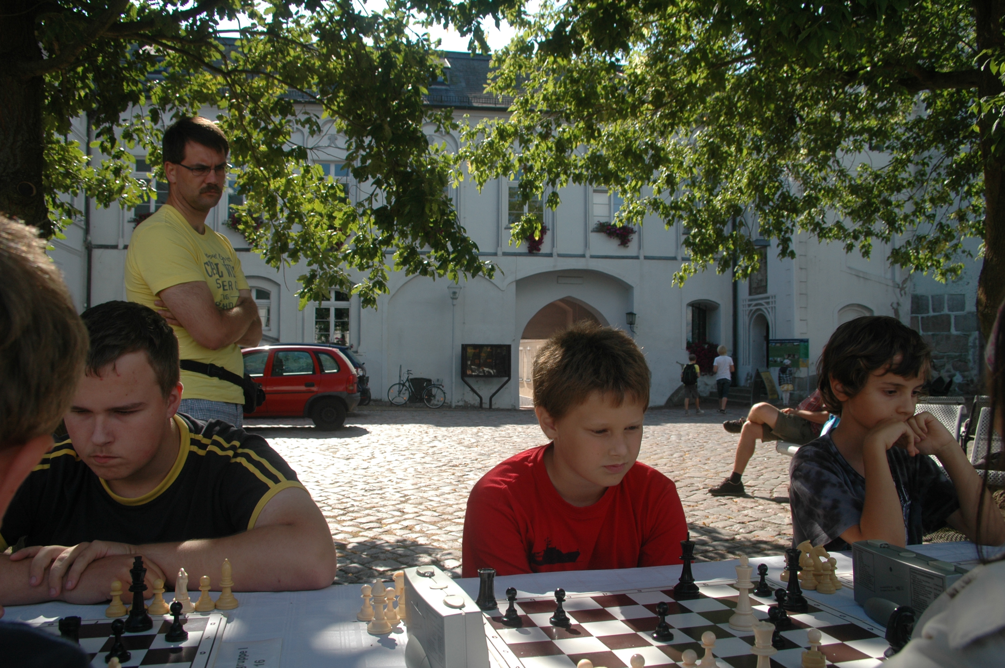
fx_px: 753
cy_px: 334
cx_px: 502
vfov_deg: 47.8
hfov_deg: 67.4
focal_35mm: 27
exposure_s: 1/250
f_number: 8
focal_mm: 18
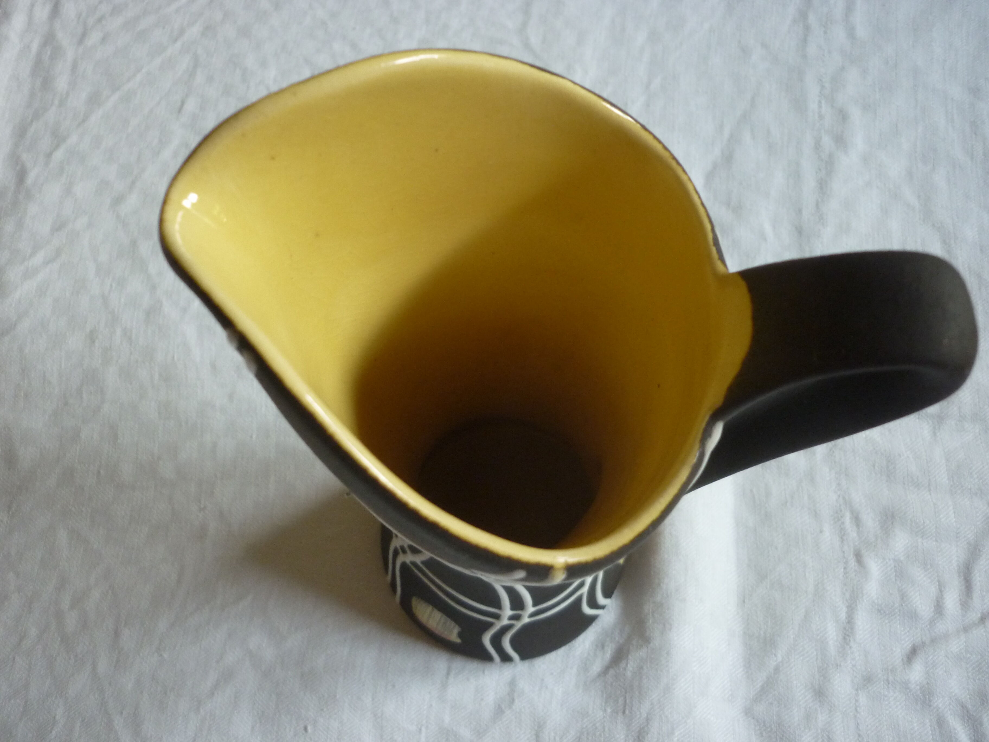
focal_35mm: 33
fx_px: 943
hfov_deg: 55.4
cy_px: 371
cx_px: 494
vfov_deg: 42.9
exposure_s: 1/30
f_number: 2.8
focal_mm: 5.5
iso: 250
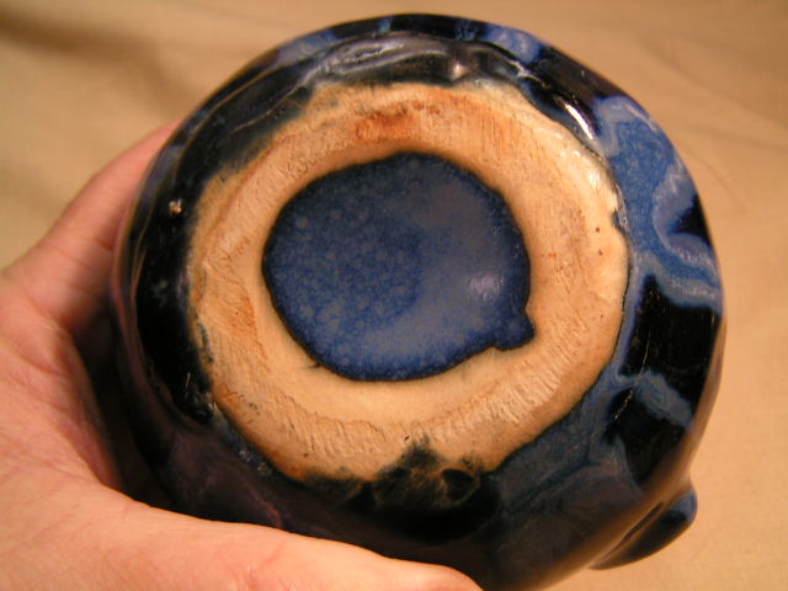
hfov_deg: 49.0
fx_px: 865
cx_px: 394
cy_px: 296
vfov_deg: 37.7
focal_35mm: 38
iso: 50
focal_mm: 5.8
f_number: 3.5
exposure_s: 1/40
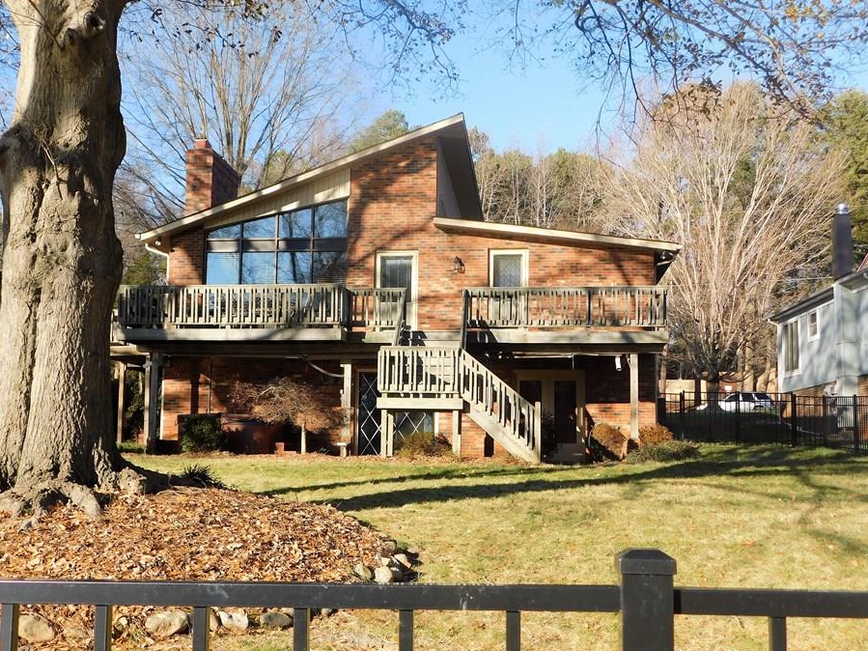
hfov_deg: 45.7
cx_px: 383
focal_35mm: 41
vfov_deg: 35.1
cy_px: 354
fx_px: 1028
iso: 125
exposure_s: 1/500
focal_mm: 6.3
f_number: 3.5
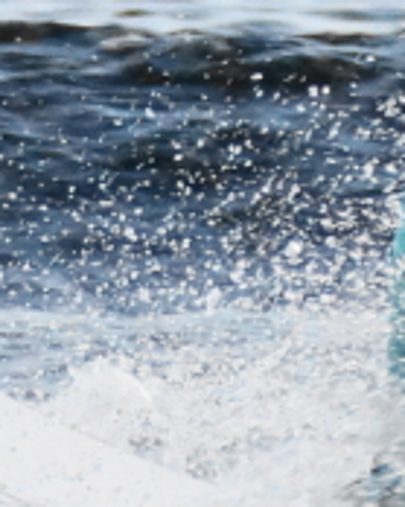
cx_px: 481
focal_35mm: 2027
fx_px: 30397
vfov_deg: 1.0
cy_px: -137
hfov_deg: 0.8
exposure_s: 1/400
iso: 800
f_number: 6.3
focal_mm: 250
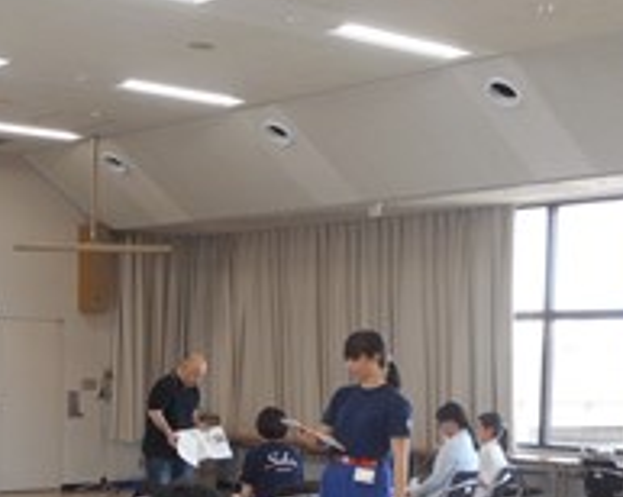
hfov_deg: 24.7
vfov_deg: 19.2
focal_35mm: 77
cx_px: 245
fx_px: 1418
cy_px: 516
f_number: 4.2
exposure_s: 1/30
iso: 140
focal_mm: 6
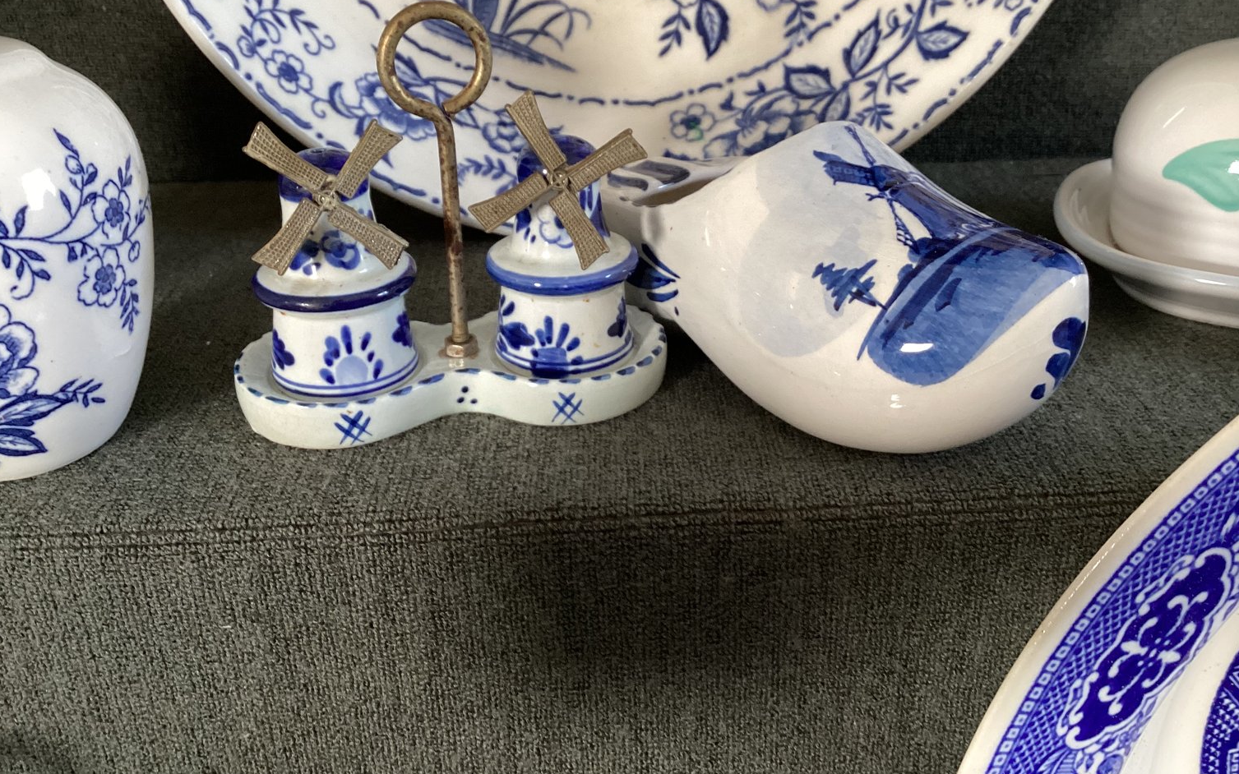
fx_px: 1114
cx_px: 619
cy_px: 312
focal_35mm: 33
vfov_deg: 38.2
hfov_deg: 58.1
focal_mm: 3.3
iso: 200
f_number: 2.4
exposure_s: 1/50
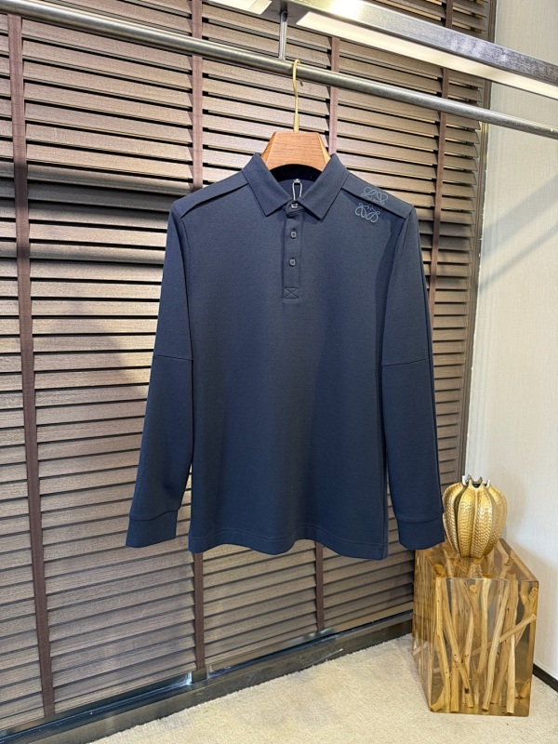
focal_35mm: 24
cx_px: 279
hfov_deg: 56.8
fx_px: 516
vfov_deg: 71.6
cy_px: 372
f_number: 1.78
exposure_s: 1/121
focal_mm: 6.76
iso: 160
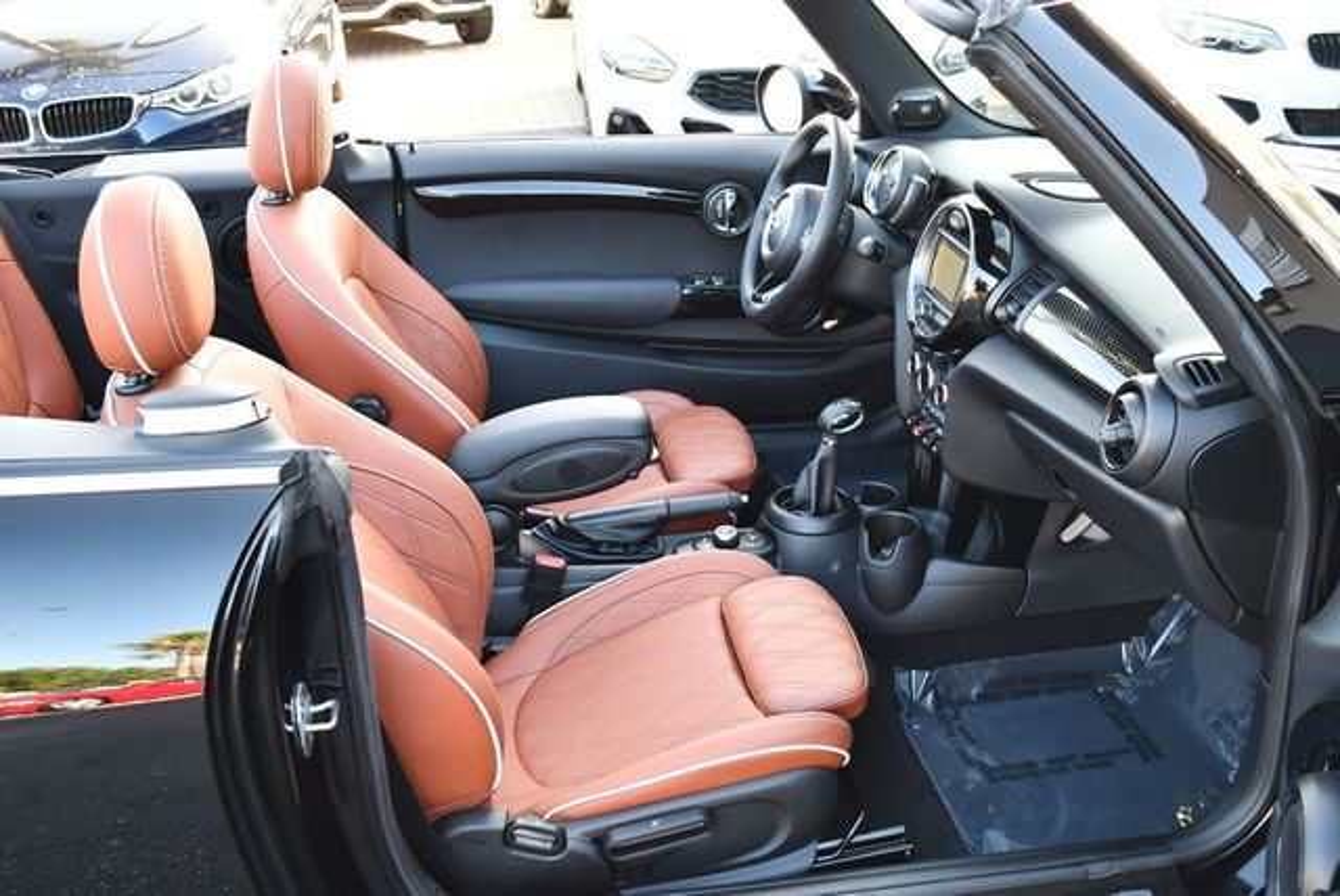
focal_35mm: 36
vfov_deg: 36.9
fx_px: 1341
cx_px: 670
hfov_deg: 53.1
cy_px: 448
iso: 800
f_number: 3.5
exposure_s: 1/250
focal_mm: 18
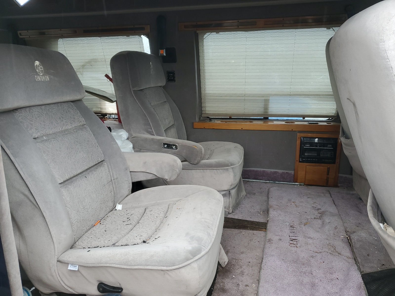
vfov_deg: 53.1
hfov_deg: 67.3
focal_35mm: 26
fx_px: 297
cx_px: 198
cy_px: 148
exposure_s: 1/120
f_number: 1.5
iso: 63
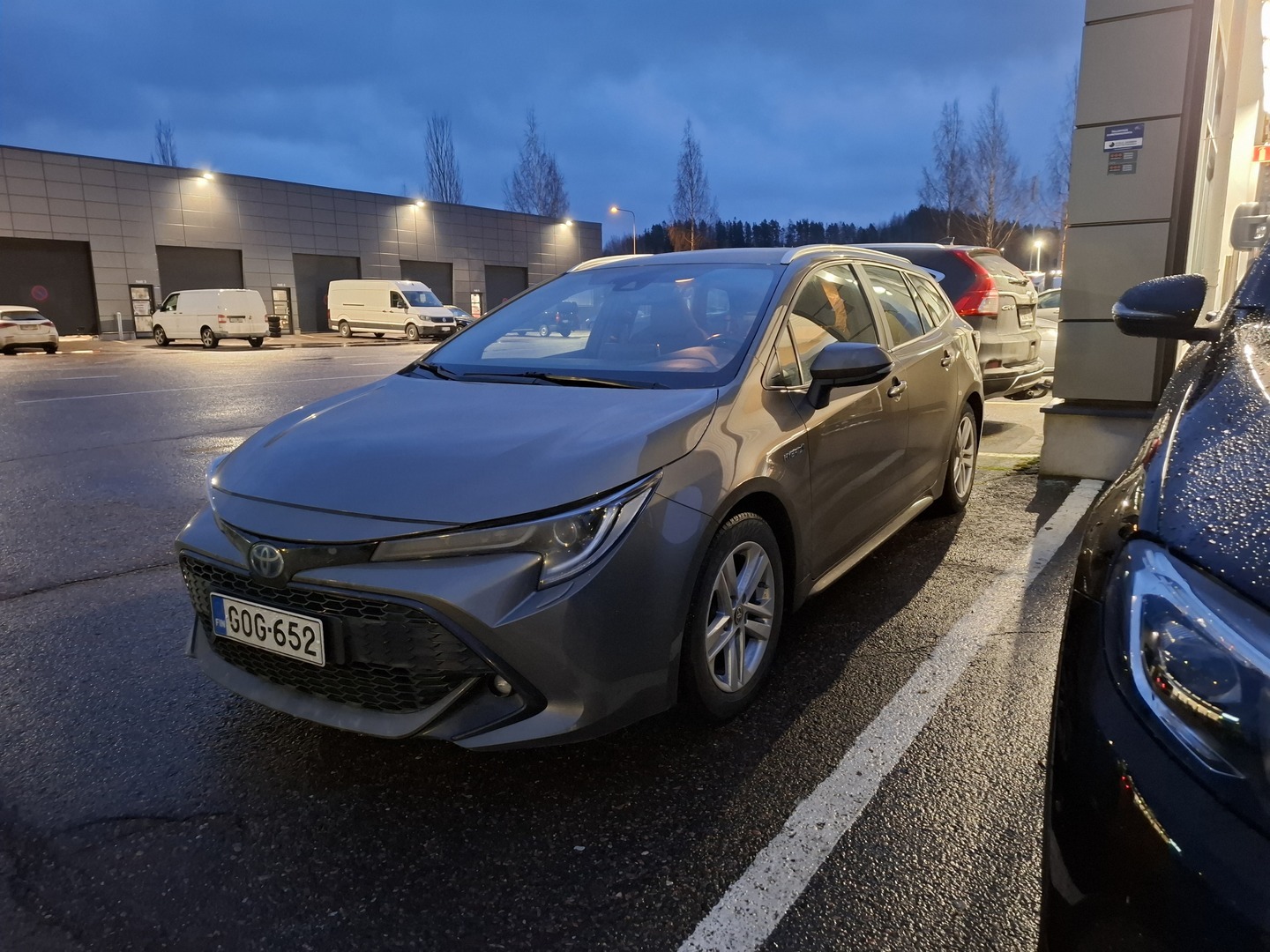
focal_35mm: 23
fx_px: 844
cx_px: 635
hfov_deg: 73.9
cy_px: 476
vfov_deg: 58.9
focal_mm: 5.54
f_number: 1.8
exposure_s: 1/20
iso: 800
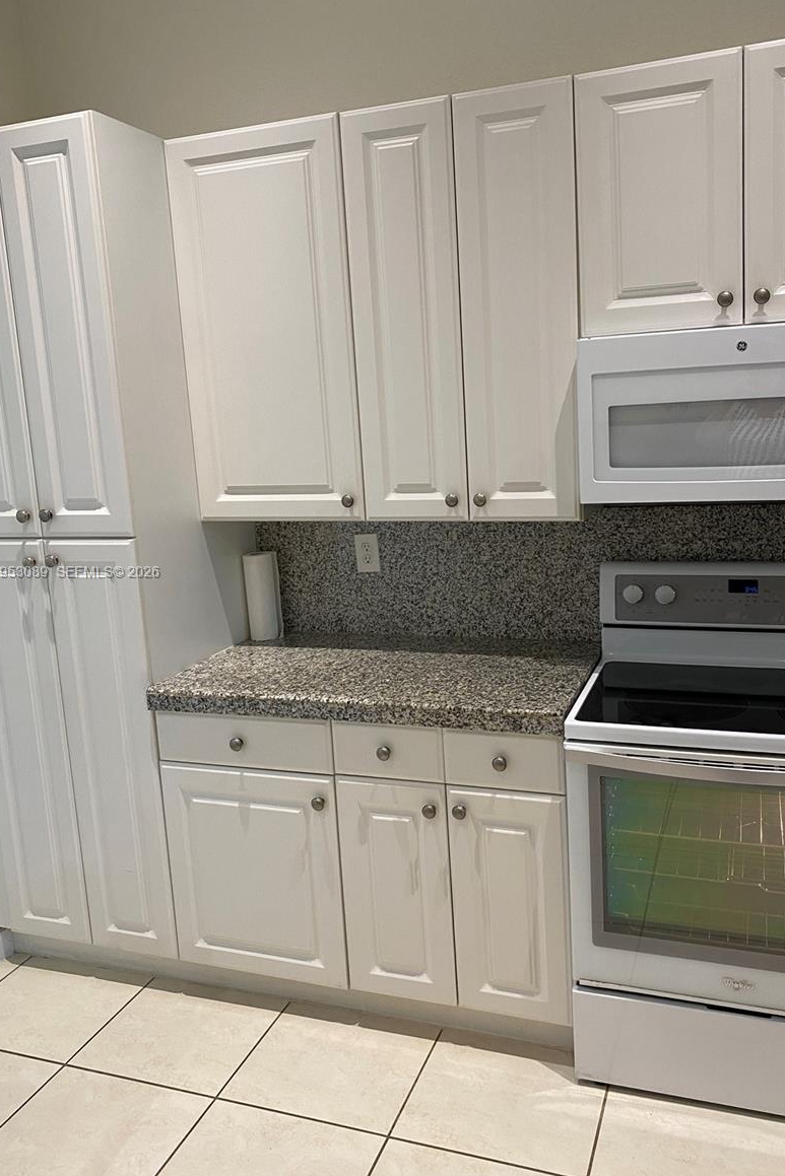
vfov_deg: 65.5
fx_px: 915
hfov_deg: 46.4
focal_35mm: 28
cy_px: 573
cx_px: 429
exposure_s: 1/60
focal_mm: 4.25
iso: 100
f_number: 1.8
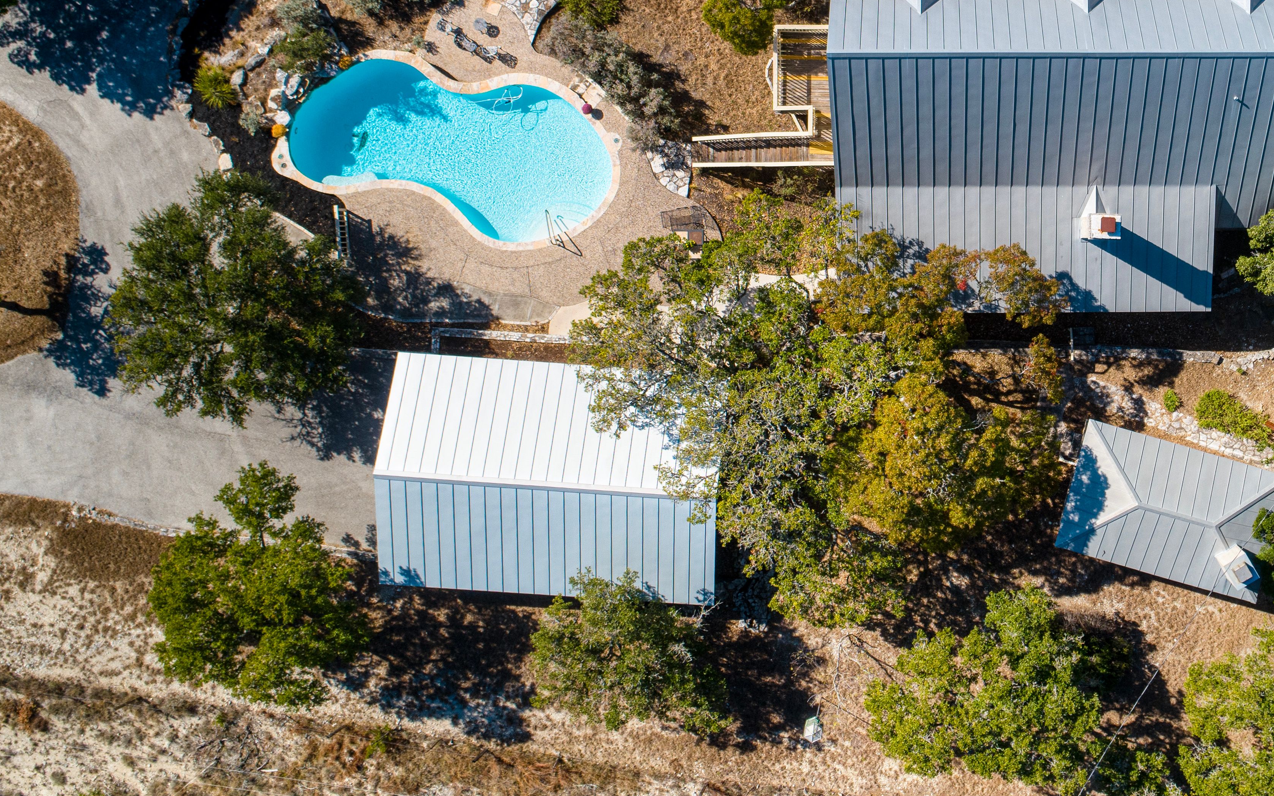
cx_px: 962
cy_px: 201
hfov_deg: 47.4
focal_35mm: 40
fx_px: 1389
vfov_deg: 31.4
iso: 100
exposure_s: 1/240
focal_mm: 8.8
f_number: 4.5
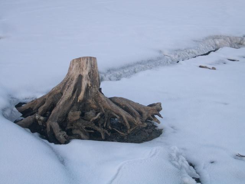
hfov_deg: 31.2
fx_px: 439
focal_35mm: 62
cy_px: 92
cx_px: 122
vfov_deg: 23.7
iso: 50
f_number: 3.5
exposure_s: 1/160
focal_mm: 10.2
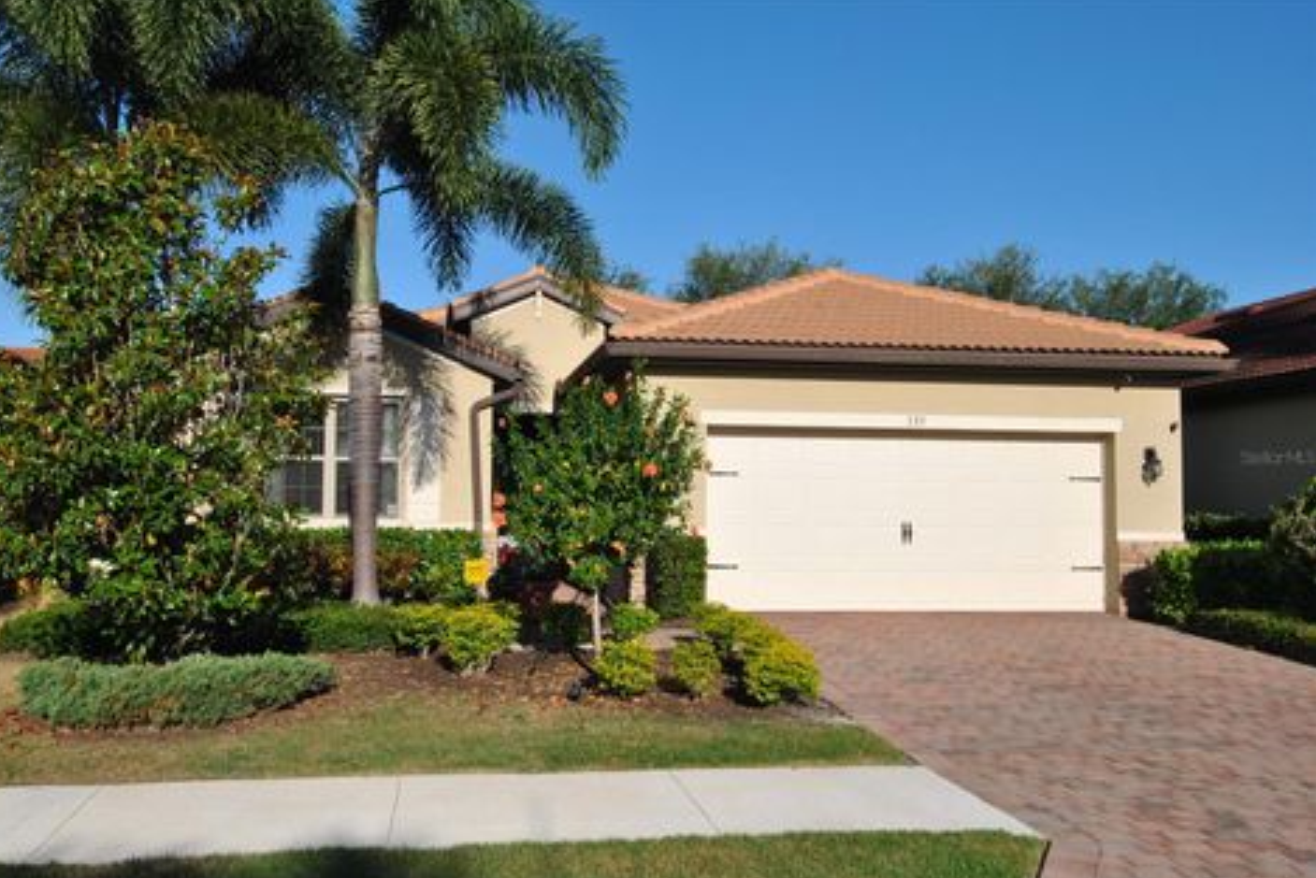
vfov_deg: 41.1
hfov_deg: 58.7
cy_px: 457
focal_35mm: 32
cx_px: 617
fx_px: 1170
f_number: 9
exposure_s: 1/320
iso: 100
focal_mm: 20
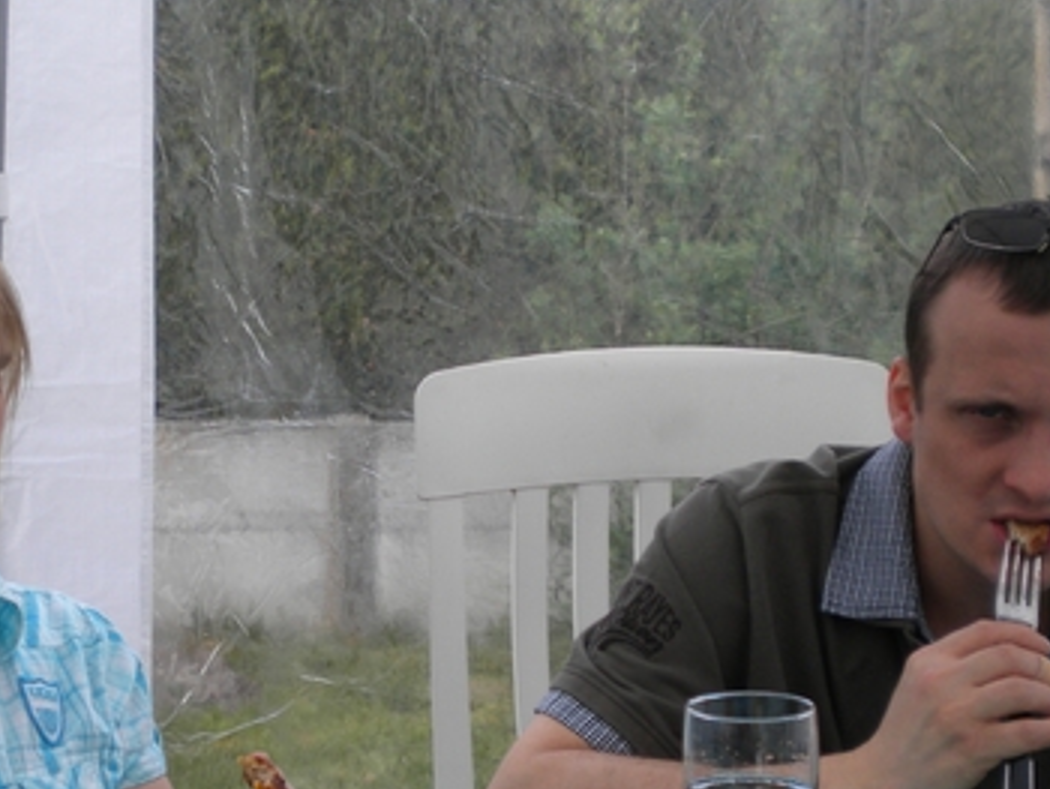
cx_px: 429
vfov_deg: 24.4
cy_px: 414
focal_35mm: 60
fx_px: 1821
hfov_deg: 32.1
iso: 91
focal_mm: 6.3
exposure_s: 1/250
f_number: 3.1
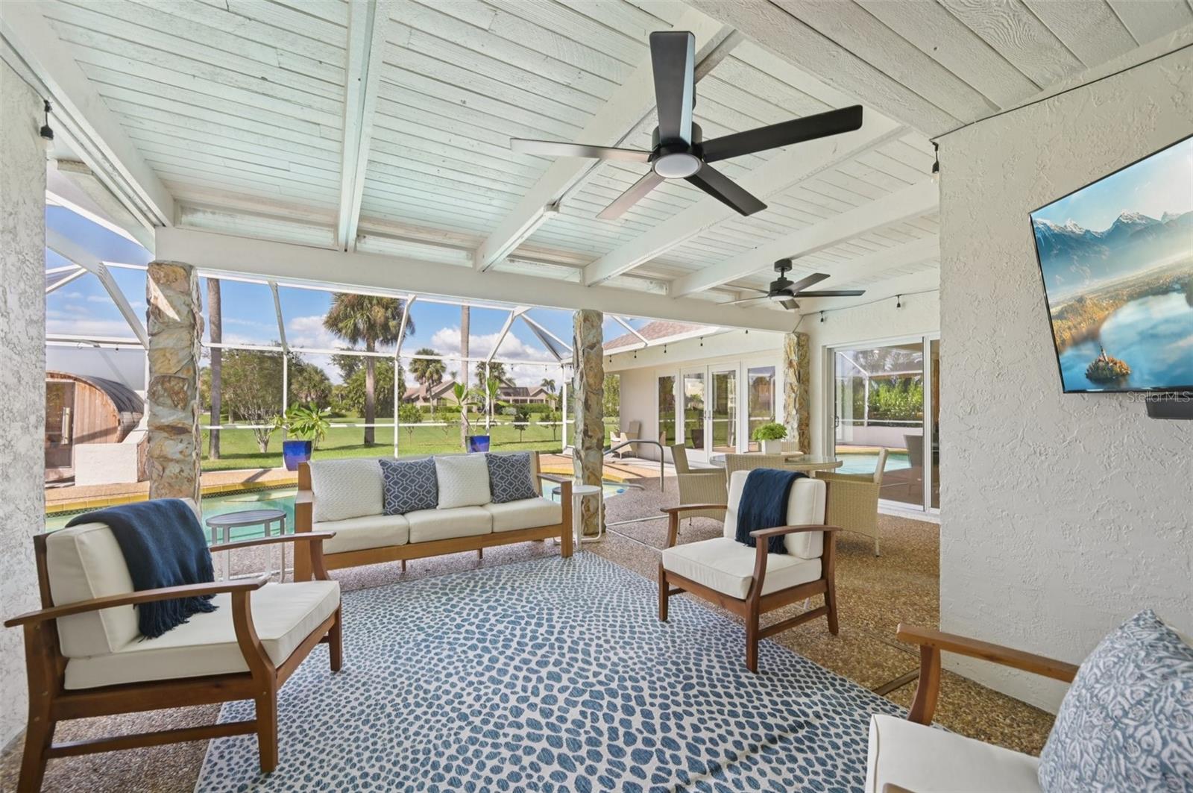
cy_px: 396
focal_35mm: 14
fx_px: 463
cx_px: 596
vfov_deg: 81.1
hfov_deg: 104.3
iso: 400
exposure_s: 1/320
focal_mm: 14
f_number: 8
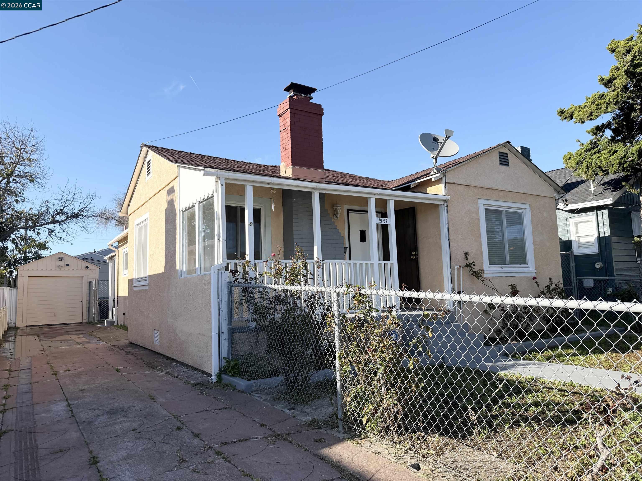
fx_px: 445
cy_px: 240
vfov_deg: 56.8
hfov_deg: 71.6
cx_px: 321
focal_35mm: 24
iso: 100
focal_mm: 6.76
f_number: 1.78
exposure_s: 1/3953
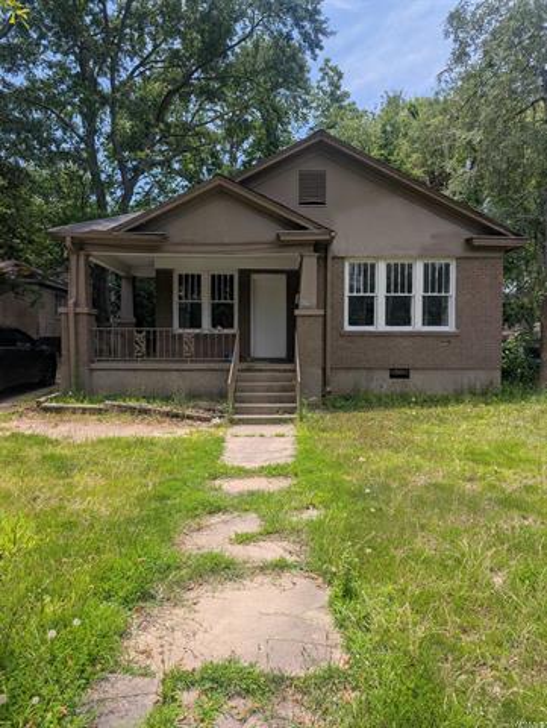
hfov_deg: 56.9
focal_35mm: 24
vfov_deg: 71.5
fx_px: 505
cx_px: 274
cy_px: 364
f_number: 1.68
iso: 21
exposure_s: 1/968
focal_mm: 6.9
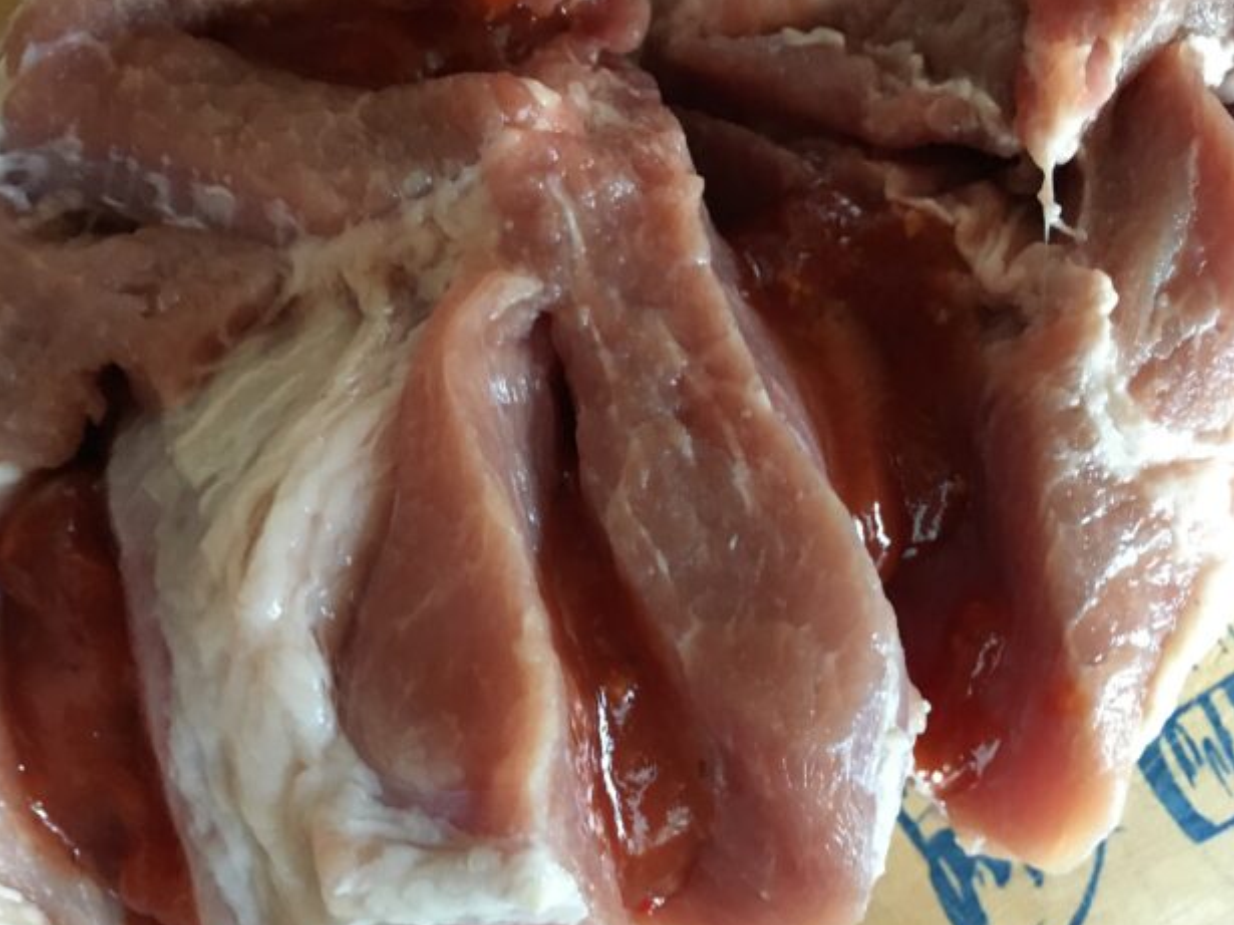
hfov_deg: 55.3
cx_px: 558
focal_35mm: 33
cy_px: 483
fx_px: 1176
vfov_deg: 42.9
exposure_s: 1/17
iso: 250
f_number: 2.2
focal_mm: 4.15
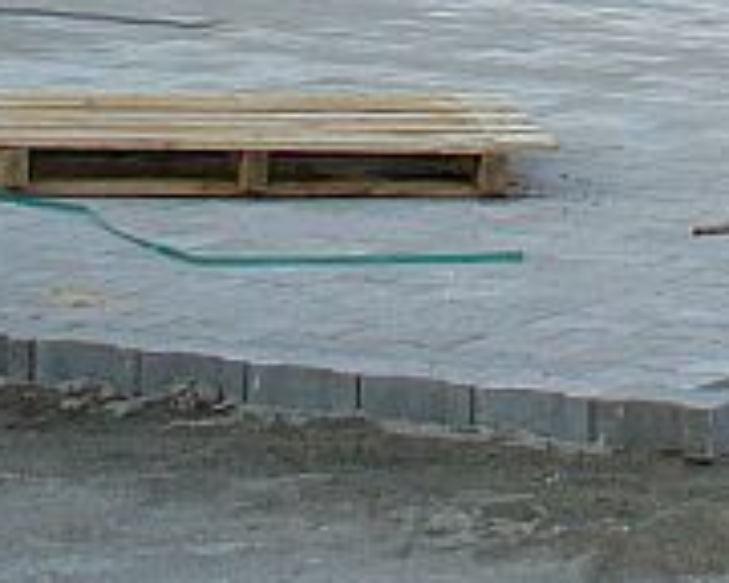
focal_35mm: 195
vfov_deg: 7.7
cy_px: -457
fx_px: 4207
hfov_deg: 9.5
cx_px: 1207
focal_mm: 6.1
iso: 80
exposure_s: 1/60
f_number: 2.8
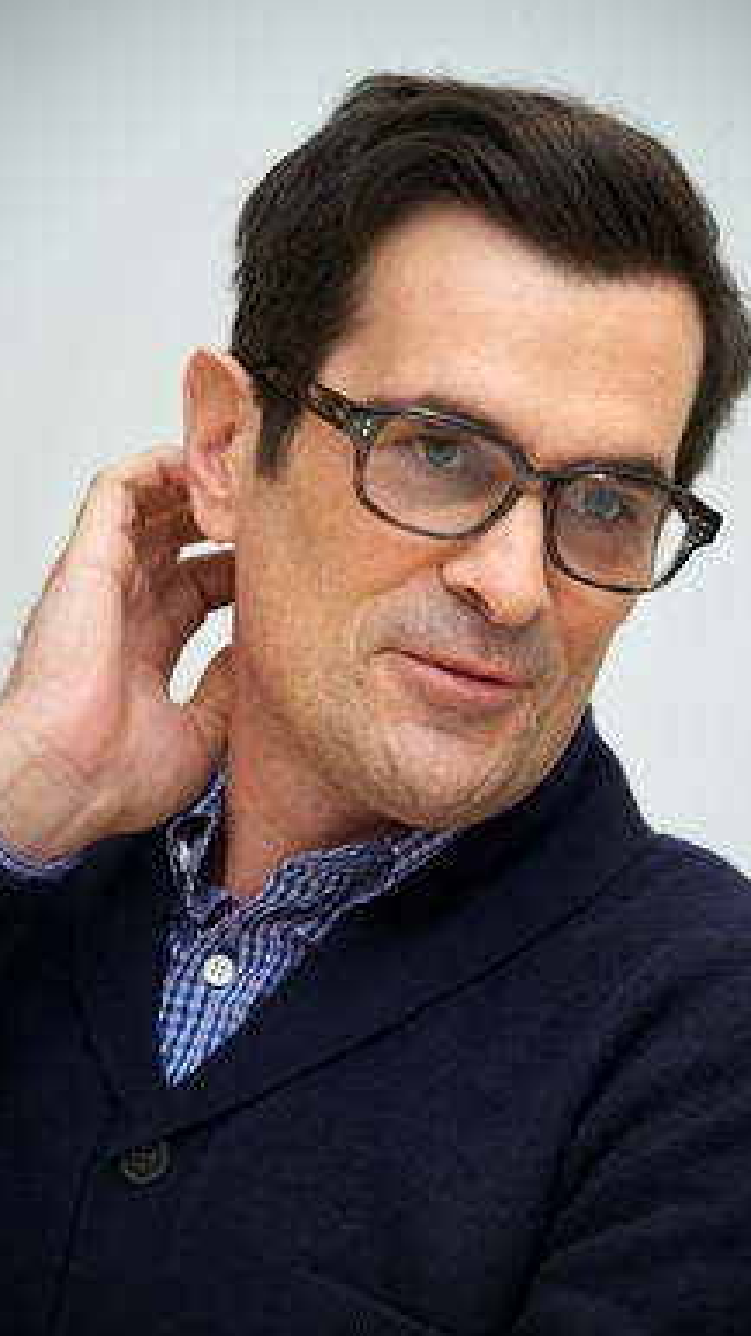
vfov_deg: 11.0
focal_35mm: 195
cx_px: 391
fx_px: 6906
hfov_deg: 6.2
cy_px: 675
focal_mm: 180
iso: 500
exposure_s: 1/60
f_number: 5.6
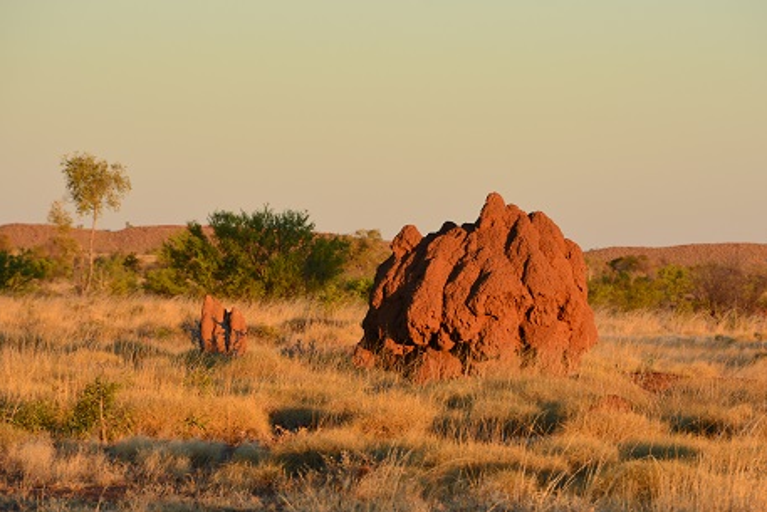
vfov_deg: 4.2
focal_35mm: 328
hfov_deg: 6.3
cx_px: 393
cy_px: 266
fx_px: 6990
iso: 200
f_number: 10
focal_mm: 200
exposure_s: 1/80
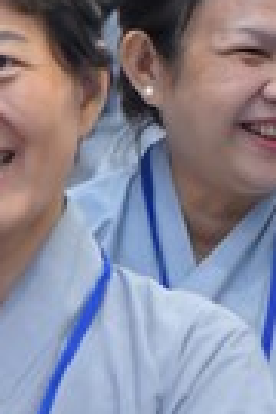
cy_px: 169
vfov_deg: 3.6
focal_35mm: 576
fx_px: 6623
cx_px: 198
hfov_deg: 2.4
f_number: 4.5
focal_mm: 120
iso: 1250
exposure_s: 1/125
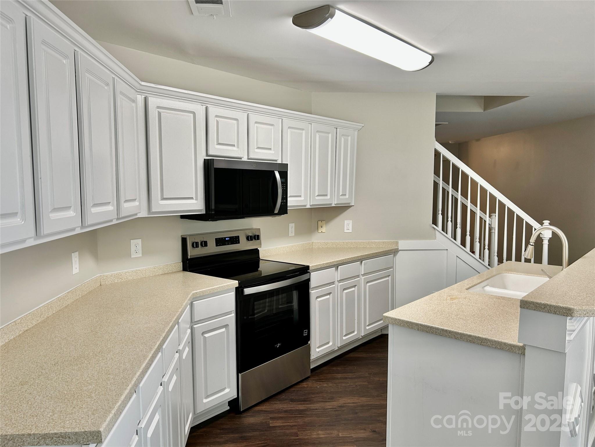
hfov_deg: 67.3
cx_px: 298
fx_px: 447
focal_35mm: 26
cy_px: 224
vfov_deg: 53.1
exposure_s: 1/120
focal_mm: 5.7
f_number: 1.5
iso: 64
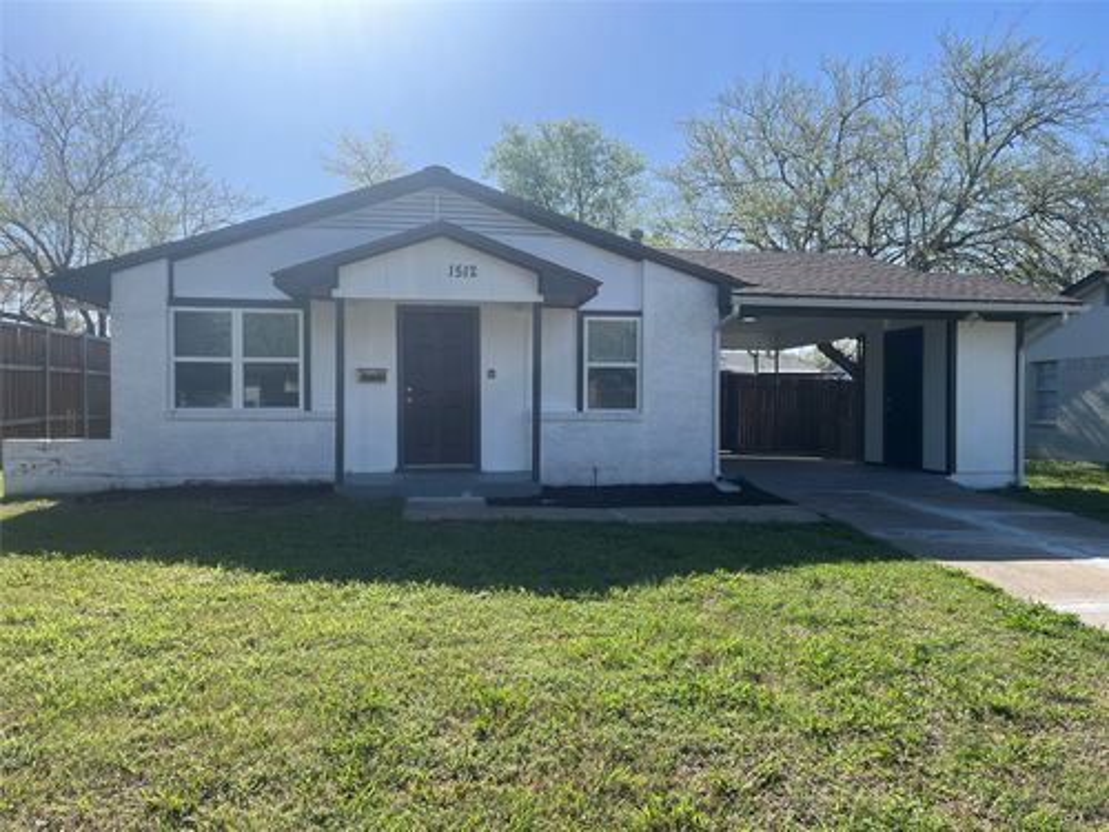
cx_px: 554
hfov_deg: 67.3
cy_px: 416
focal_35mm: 26
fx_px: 833
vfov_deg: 53.1
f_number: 1.6
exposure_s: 1/3135
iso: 50
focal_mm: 5.1
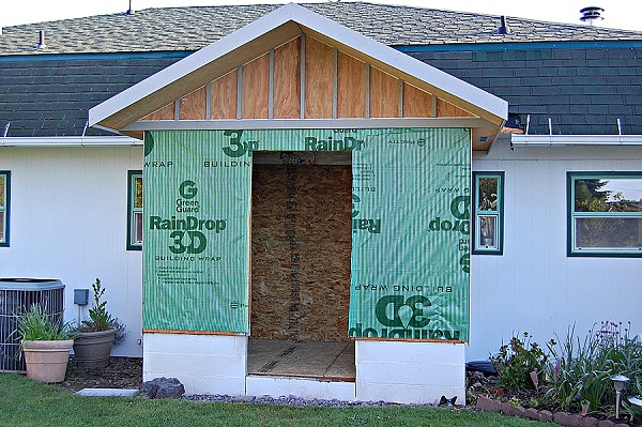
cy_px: 214
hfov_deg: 46.4
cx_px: 321
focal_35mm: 42
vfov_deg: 31.8
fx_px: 748
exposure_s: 1/125
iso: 280
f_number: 5.6
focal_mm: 28
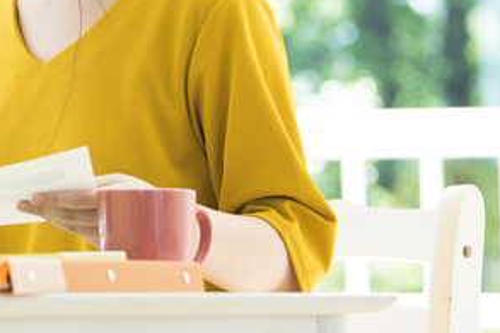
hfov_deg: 8.4
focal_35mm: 243
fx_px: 3373
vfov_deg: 5.6
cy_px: -82
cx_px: -129
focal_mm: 95
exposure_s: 1/200
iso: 250
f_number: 4
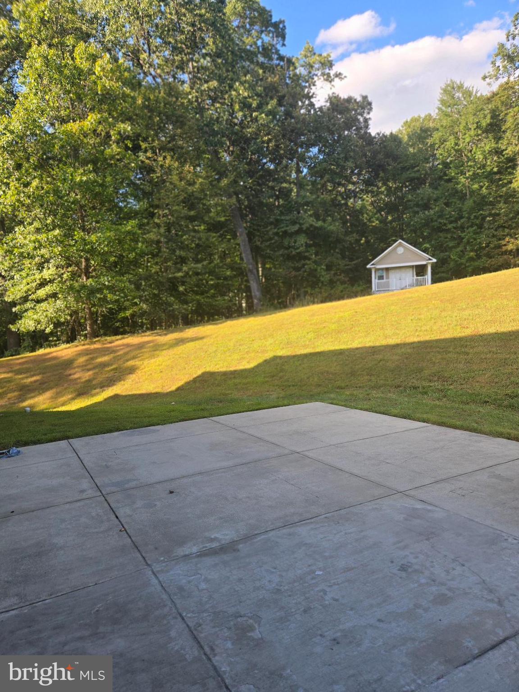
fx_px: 460
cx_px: 260
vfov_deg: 73.9
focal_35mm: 23
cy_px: 346
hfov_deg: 58.9
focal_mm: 5.4
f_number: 1.8
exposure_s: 1/2000
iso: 80
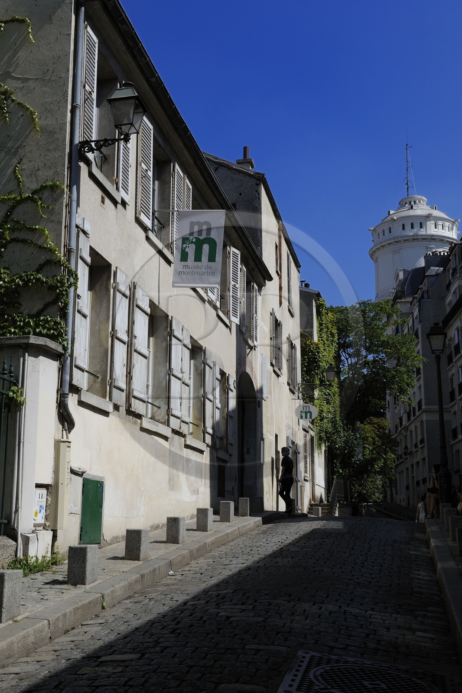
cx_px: 231
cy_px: 346
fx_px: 809
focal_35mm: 42
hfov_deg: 31.9
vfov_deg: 46.4
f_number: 18
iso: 200
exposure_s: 1/200
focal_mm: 42
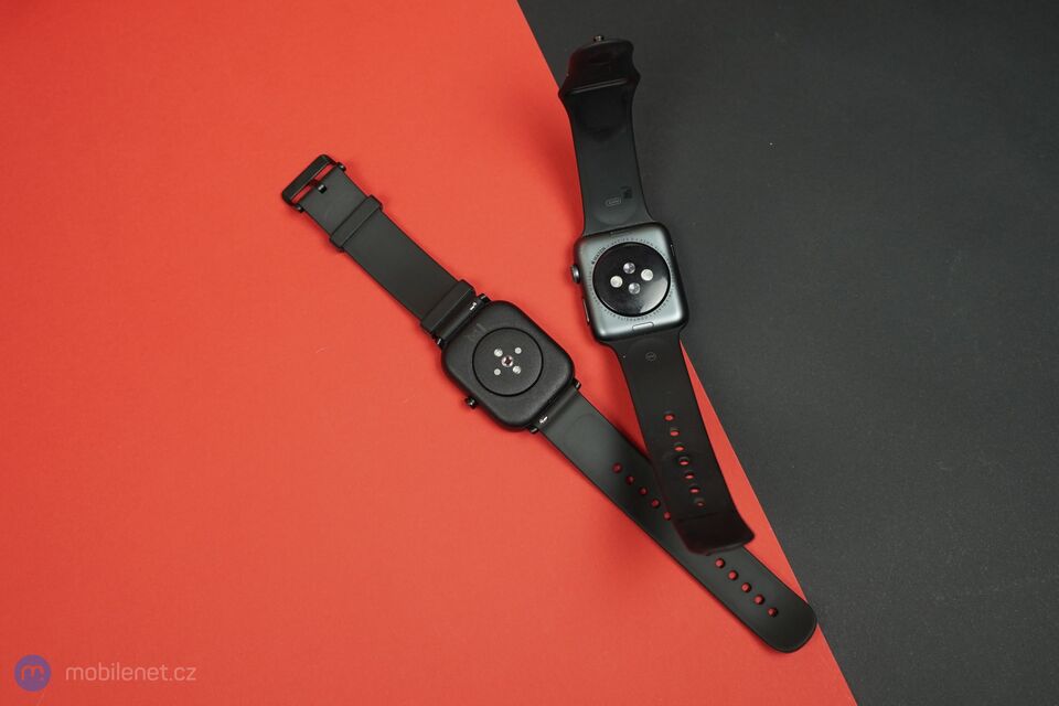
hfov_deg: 45.4
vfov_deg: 31.2
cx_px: 530
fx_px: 1265
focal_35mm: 43
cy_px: 353
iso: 640
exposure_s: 1/250
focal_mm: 43
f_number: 4
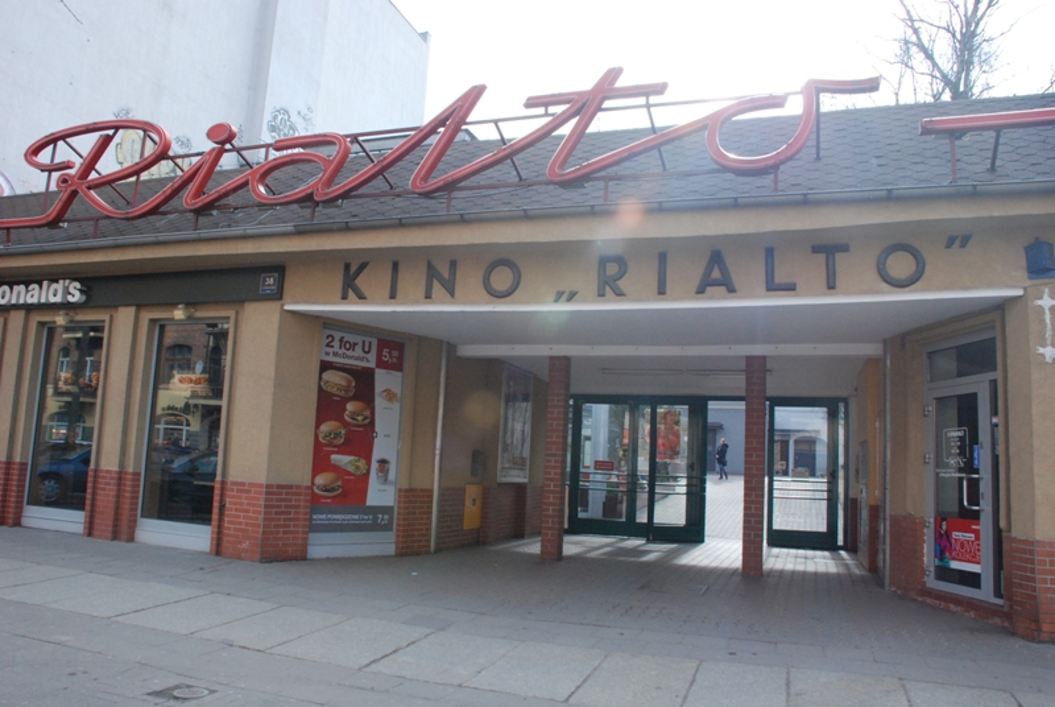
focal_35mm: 27
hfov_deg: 67.3
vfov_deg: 48.1
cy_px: 354
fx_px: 792
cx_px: 528
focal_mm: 18
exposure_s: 1/320
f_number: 9
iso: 1000
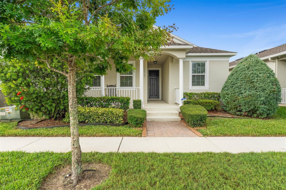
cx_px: 143
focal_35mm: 19
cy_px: 95
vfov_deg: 64.5
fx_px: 151
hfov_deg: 86.9
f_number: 9
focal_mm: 19
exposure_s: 1/320
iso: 800
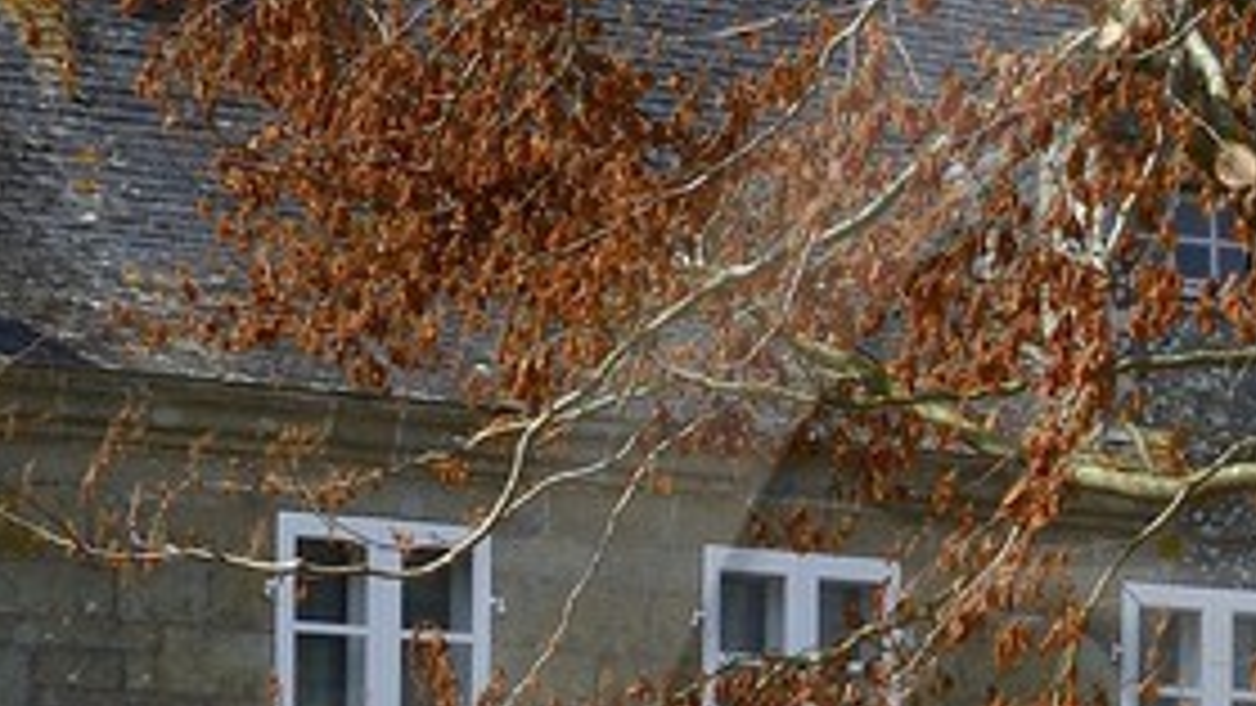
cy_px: 1304
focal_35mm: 204
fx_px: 6795
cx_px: 2210
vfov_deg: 5.8
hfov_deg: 10.0
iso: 200
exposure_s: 1/250
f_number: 13
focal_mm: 34
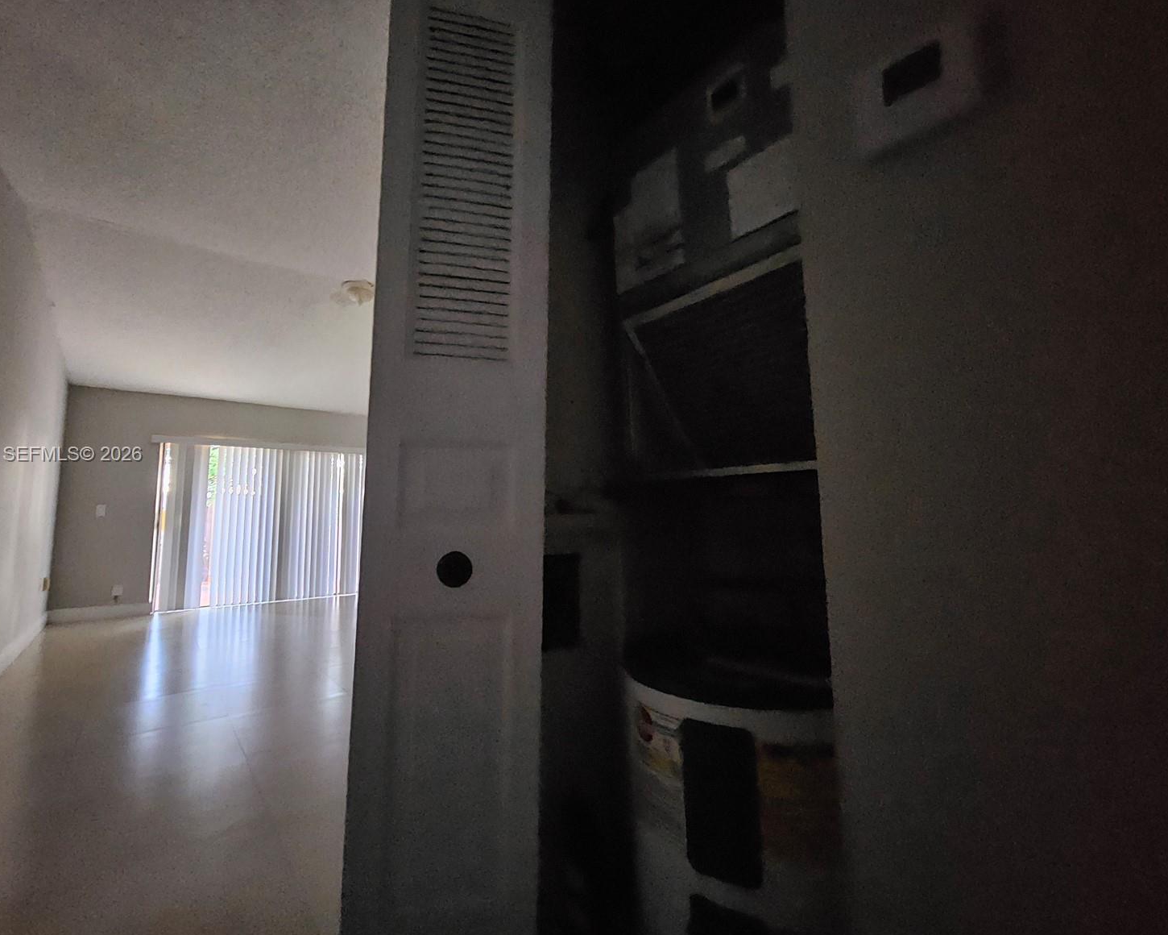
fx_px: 484
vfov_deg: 88.0
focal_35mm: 14
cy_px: 455
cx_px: 536
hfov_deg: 100.5
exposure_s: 1/24
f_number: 2.2
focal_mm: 2.2
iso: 3200
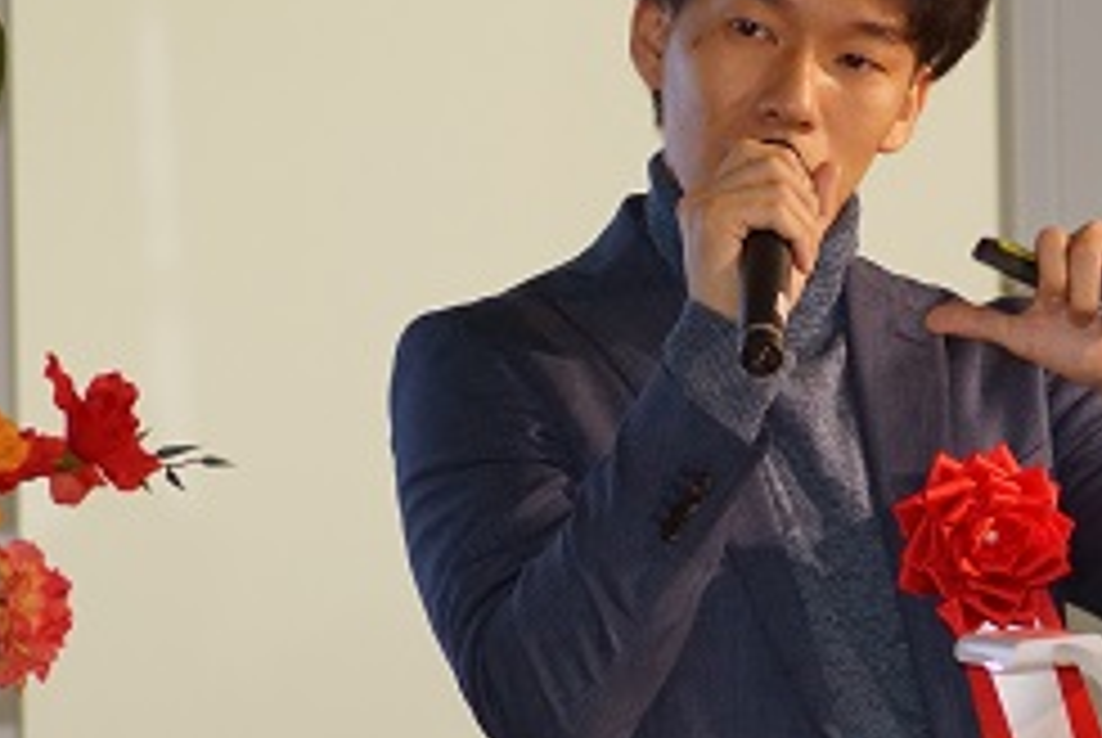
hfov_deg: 4.1
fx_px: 15232
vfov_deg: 2.8
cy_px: 529
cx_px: 711
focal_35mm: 497
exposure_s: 1/160
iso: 1000
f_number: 5
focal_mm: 160
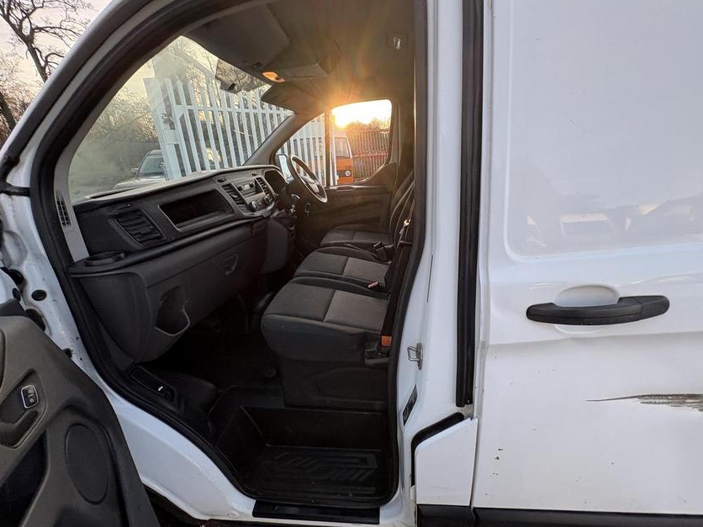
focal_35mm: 15
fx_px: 305
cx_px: 359
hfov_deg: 98.2
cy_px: 264
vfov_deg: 81.7
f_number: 2.2
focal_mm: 2.22
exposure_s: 1/99
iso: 40
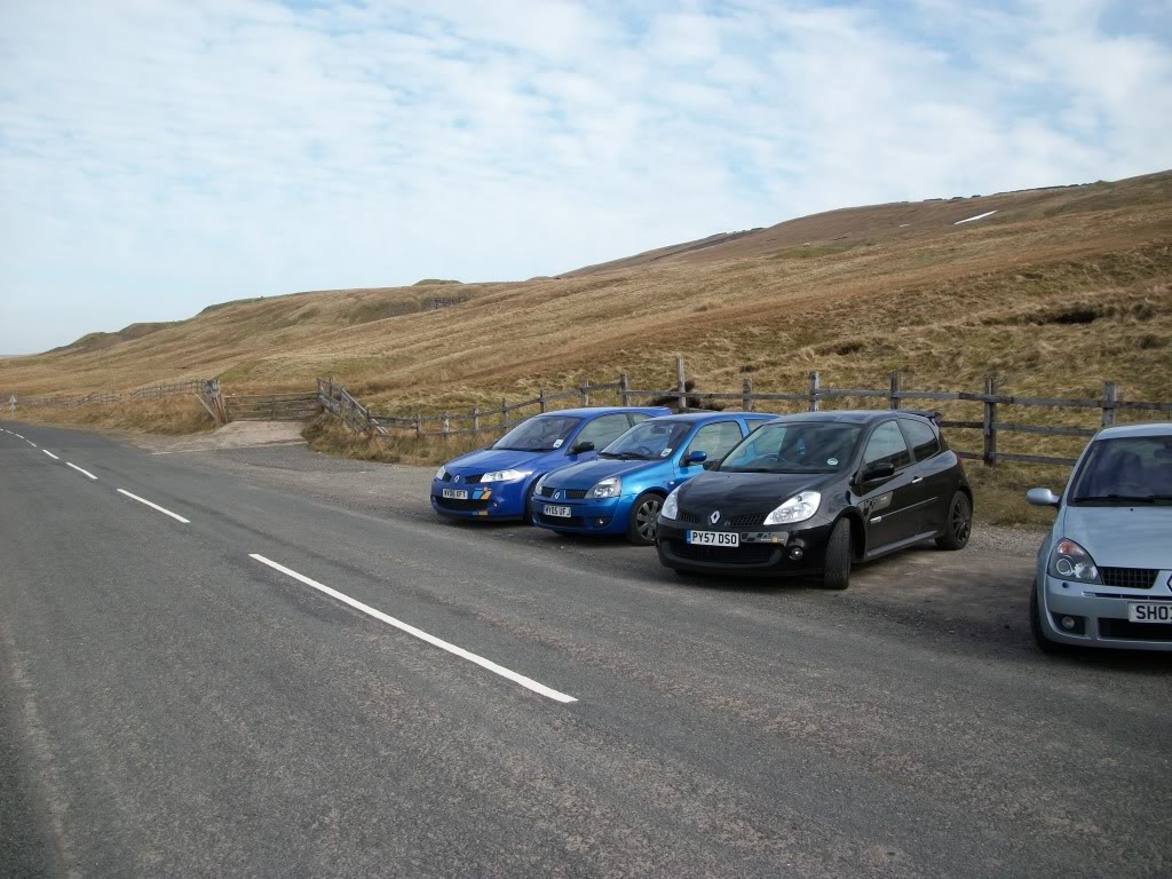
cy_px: 440
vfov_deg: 40.7
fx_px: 1185
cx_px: 586
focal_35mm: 35
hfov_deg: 52.6
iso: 80
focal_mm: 6.3
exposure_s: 1/800
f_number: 3.1
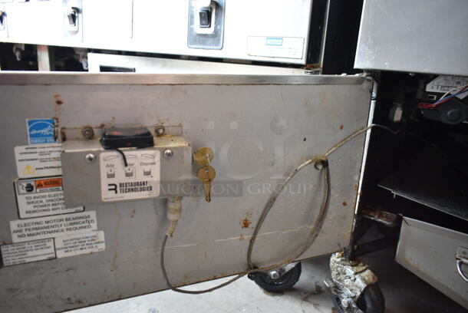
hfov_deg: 67.3
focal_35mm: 27
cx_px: 234
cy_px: 156
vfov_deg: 48.0
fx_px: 351
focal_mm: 18
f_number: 3.5
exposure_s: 1/125
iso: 1250
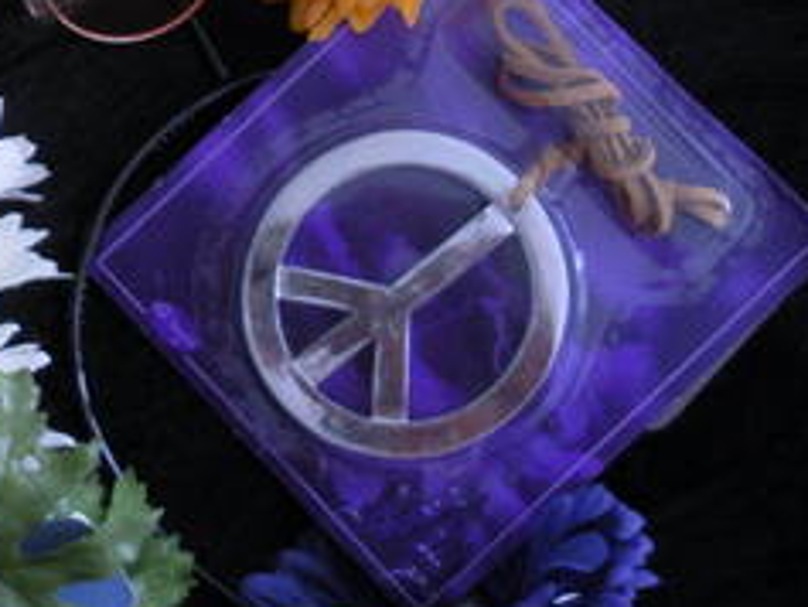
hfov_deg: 22.6
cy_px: 60
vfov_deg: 17.7
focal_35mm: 82
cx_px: -58
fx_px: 1915
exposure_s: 1/62
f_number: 3.5
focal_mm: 6.3
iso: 348
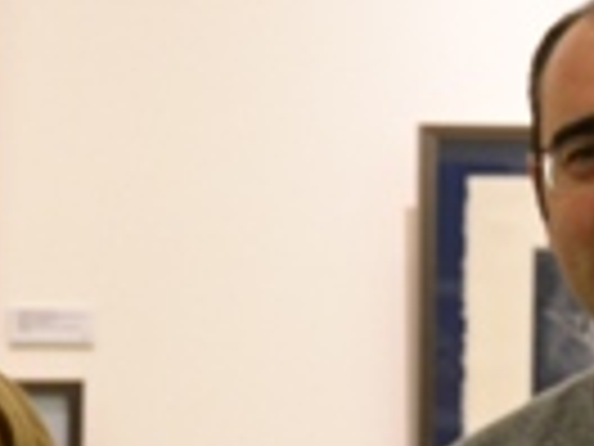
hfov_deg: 9.3
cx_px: -122
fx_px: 3604
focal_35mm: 210
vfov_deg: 6.9
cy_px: 746
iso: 800
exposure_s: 1/60
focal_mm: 30
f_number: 4.2
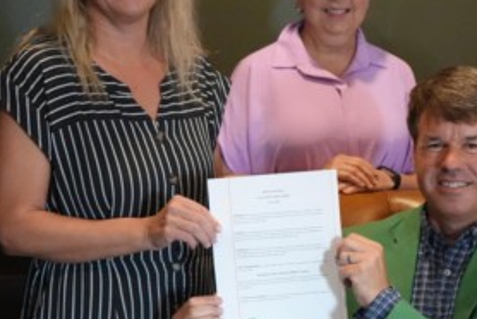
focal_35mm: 97
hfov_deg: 20.6
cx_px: 412
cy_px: 182
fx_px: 1287
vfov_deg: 14.1
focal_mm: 36
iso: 8000
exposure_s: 1/160
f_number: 4
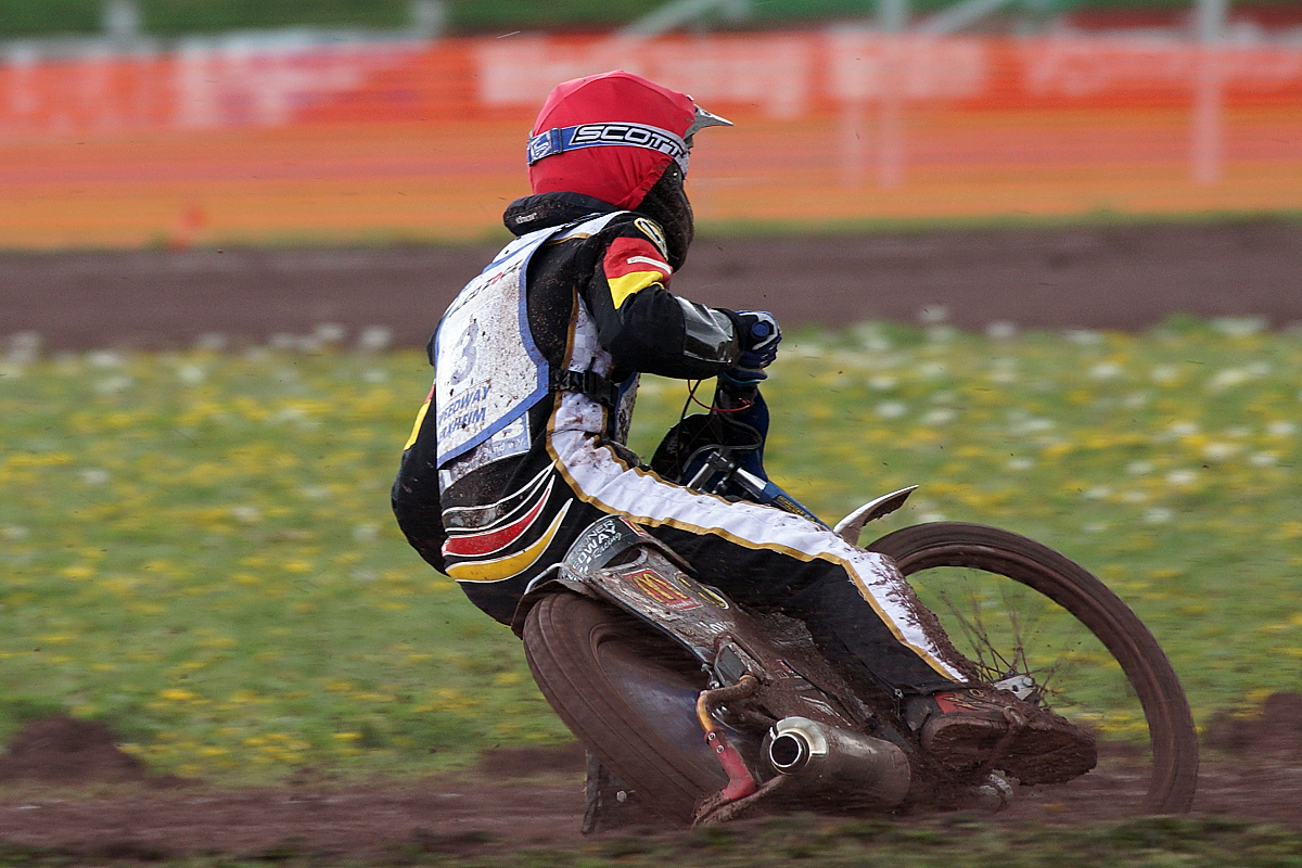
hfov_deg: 3.8
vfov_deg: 2.5
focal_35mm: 540
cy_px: 434
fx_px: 19528
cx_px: 651
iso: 400
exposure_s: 1/640
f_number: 7.1
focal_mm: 360
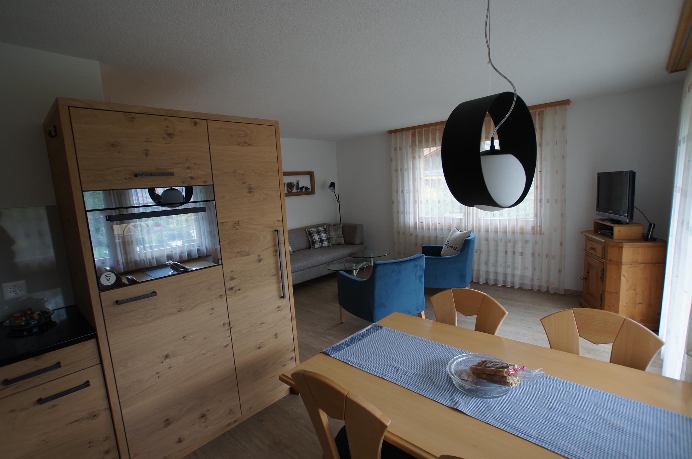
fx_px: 317
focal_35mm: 16
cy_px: 230
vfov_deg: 71.9
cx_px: 346
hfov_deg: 95.0
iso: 200
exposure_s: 1/30
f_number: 5
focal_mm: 11
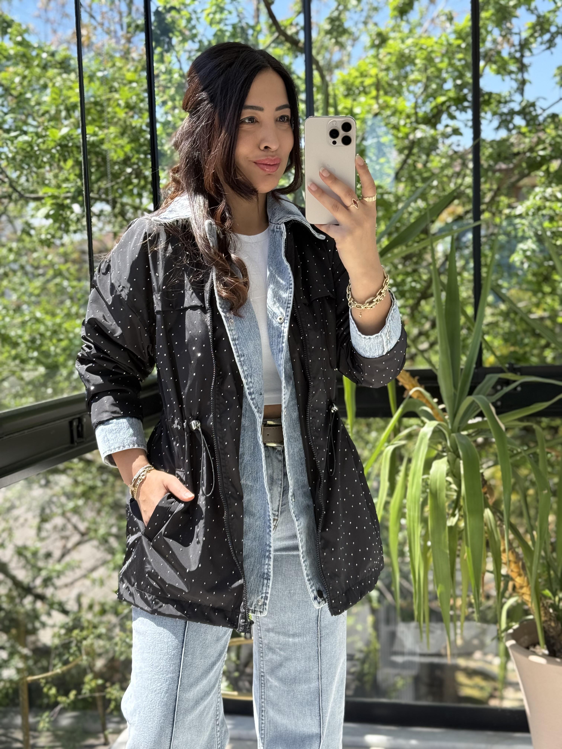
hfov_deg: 30.3
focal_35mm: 48
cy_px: 374
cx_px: 281
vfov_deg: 39.7
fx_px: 1039
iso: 100
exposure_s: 1/386
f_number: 1.78
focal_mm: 6.76
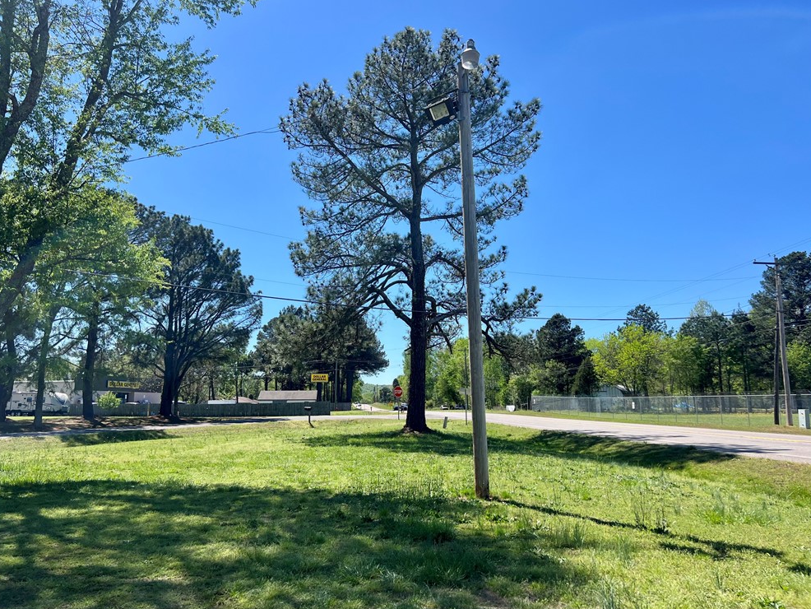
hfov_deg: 65.3
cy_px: 302
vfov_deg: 51.4
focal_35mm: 27
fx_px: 633
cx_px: 401
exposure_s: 1/3460
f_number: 1.5
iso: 50
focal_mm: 5.7
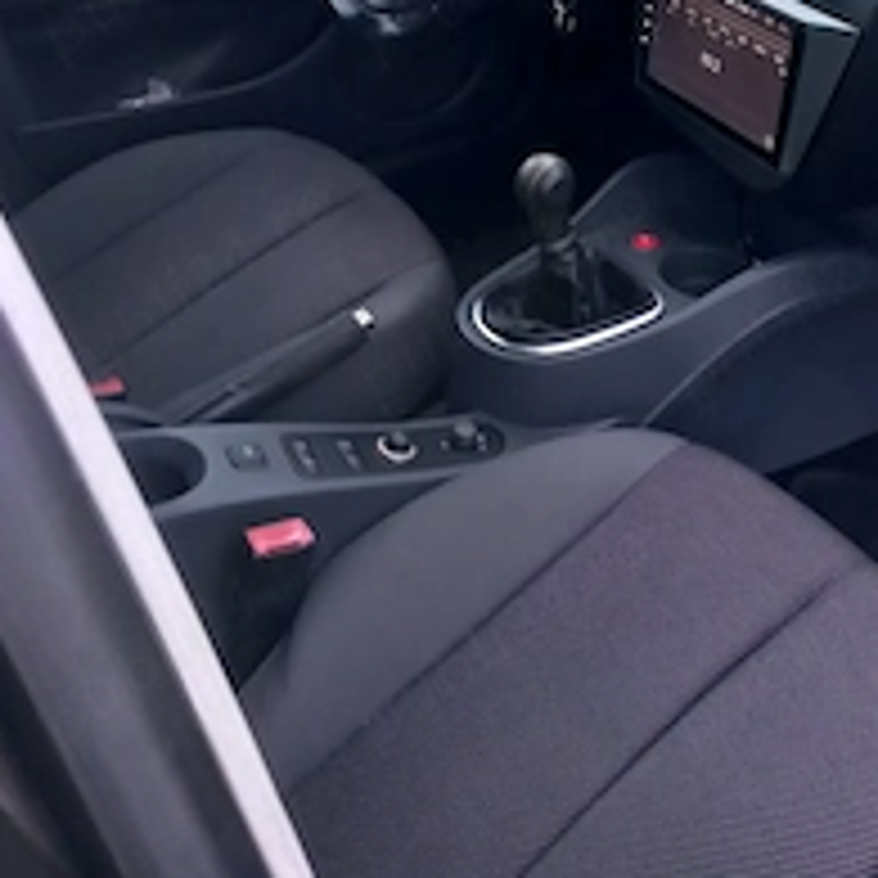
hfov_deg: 33.9
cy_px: 23
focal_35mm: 49
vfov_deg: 32.2
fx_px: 1406
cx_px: 662
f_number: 1.8
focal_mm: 4
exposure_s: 1/25
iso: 400
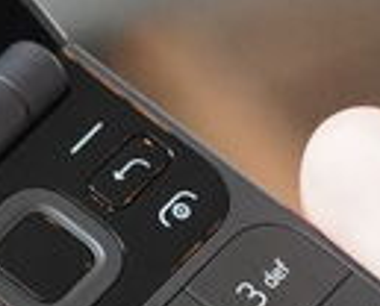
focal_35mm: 383
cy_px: 185
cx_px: 171
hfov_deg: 5.0
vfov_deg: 4.1
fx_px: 4320
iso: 10000
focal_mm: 55
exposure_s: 1/250
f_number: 5.6
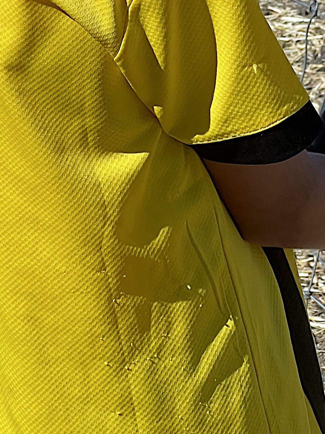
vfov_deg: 8.5
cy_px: -121
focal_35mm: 231
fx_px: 2892
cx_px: 297
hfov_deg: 6.4
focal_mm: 9
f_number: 2.8
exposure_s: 1/713
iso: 32
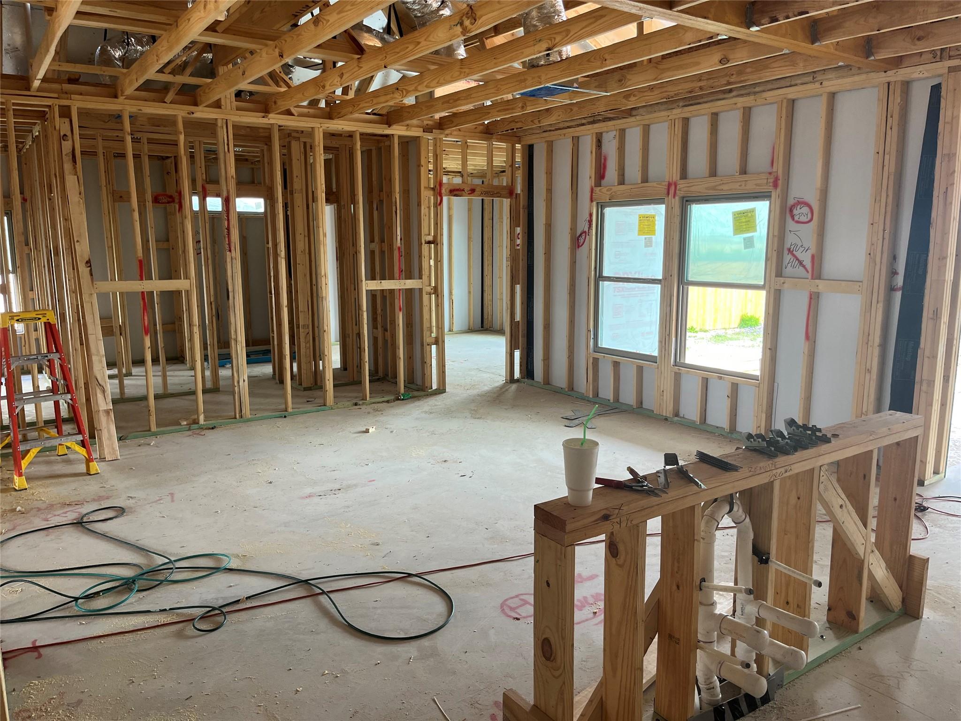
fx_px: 722
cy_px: 360
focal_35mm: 26
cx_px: 480
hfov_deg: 67.3
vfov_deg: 53.1
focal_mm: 5.1
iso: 80
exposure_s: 1/121
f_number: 1.6
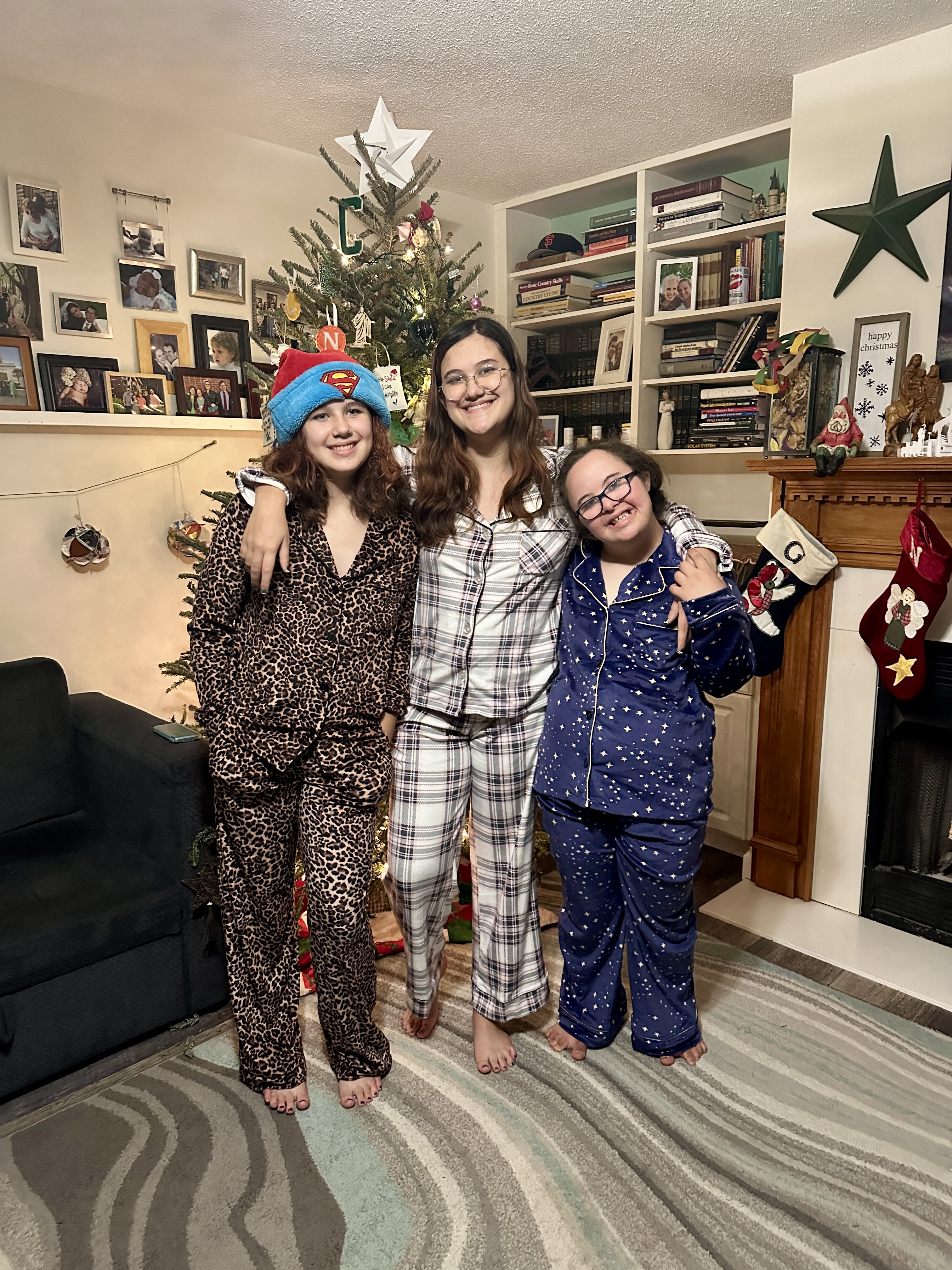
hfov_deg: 56.8
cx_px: 476
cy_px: 635
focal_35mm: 24
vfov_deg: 71.6
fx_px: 880
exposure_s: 1/40
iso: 1000
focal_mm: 6.86
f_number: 1.78
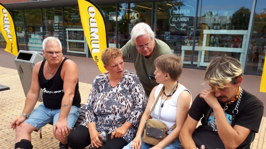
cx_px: 135
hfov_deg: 64.3
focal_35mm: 30
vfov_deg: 38.7
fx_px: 212
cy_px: 92
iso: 40
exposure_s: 1/335
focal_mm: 3.6
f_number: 1.9
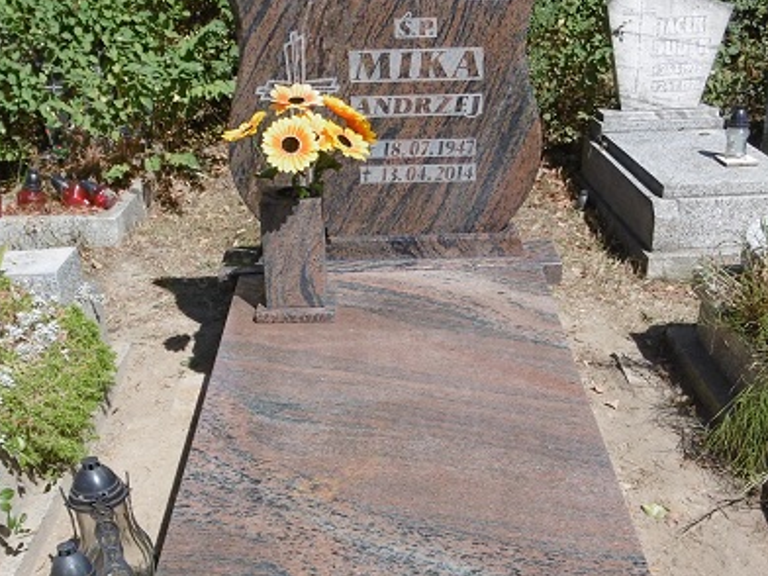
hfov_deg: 38.9
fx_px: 1087
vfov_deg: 29.0
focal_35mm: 49
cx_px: 409
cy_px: 458
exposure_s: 1/200
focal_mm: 4.3
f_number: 7.8
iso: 100
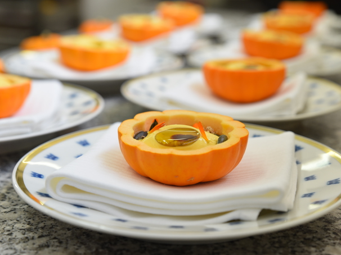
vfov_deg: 19.6
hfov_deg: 26.0
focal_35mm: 75
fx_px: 739
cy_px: 136
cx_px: 181
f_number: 4.5
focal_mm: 65
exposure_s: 1/125
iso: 800
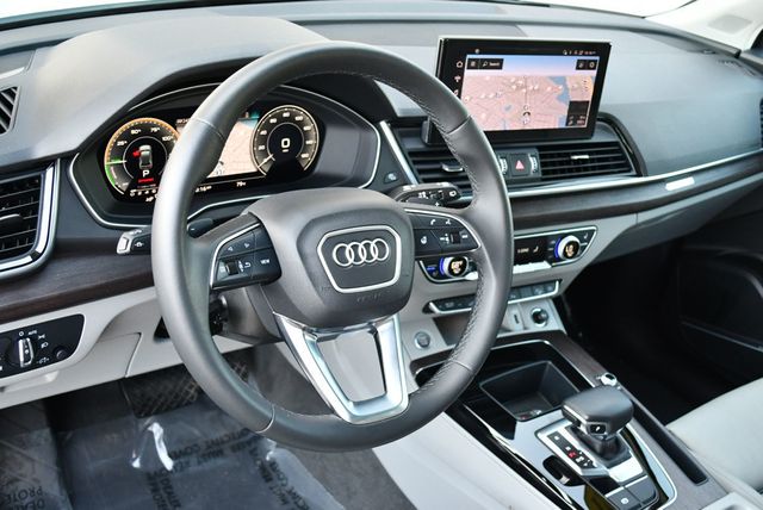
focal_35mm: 40
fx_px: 849
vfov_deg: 33.5
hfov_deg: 48.4
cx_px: 382
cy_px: 255
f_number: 3.8
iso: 900
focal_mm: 20
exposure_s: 1/125
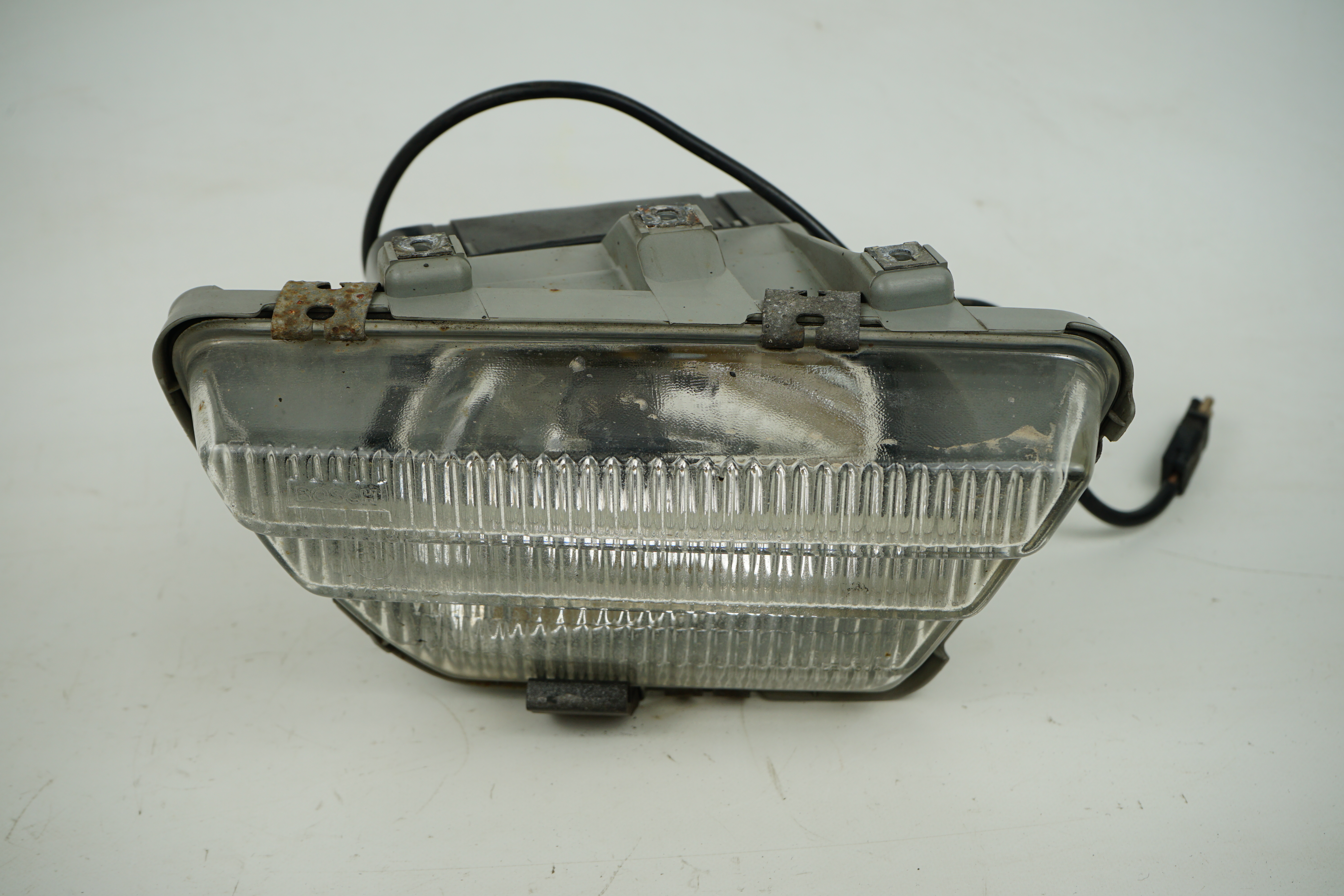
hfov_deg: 33.9
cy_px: 448
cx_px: 672
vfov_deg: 23.0
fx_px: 2202
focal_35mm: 59
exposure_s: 1/200
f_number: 8
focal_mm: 59
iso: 200
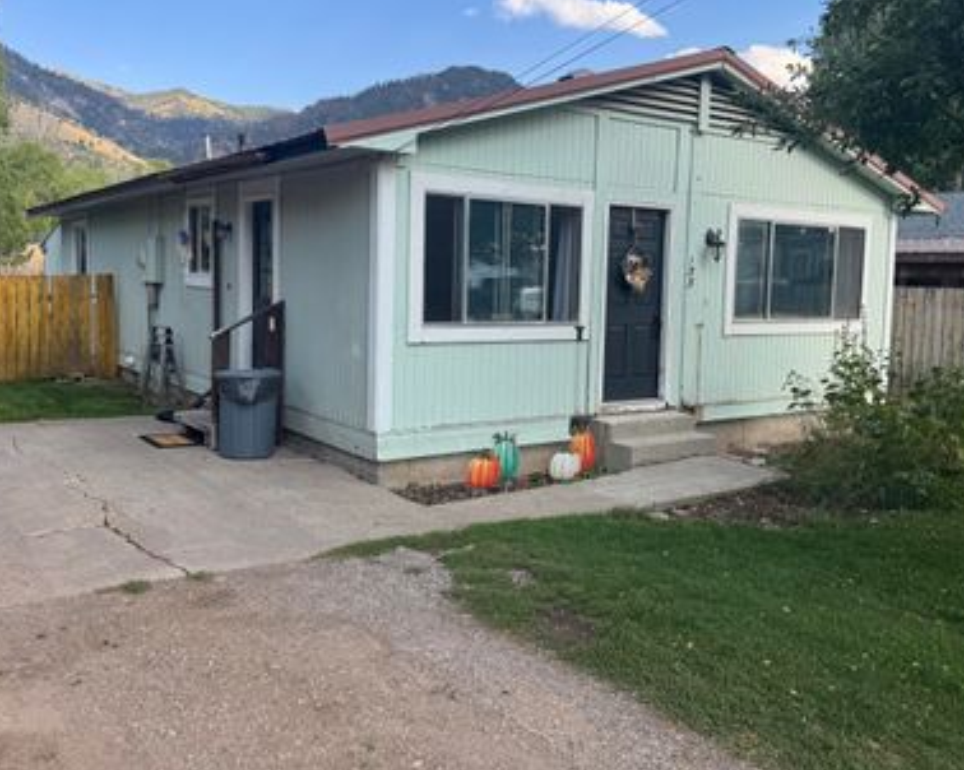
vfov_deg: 47.0
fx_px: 884
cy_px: 353
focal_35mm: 31
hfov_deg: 57.2
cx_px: 497
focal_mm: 6.76
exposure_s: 1/1112
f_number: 1.78
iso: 80
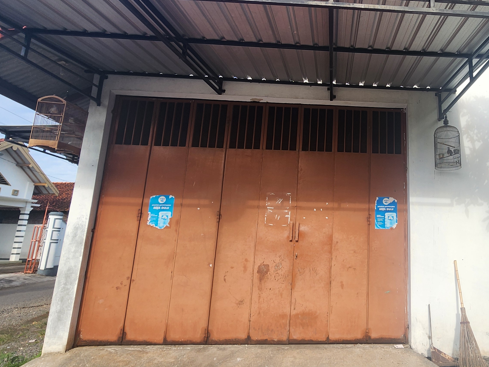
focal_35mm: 23
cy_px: 159
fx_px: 325
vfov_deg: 58.7
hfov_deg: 69.2
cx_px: 365
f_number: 2.2
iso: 50
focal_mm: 2.2
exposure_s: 1/752
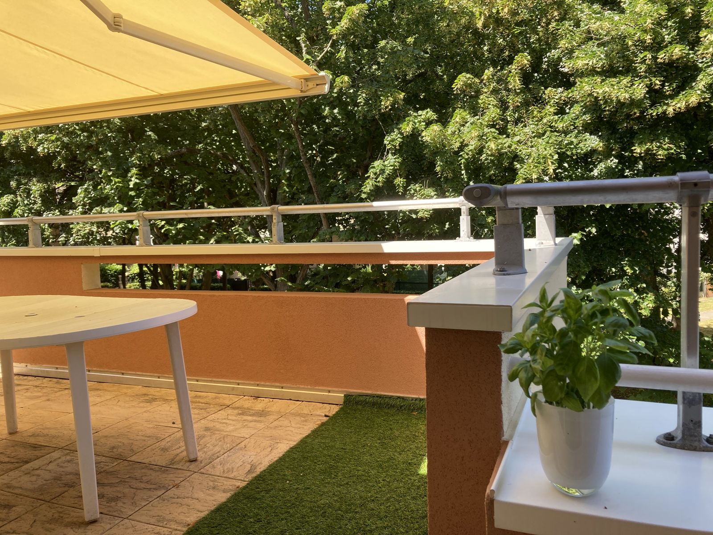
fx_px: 577
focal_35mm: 28
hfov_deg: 63.4
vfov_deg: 49.7
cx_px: 356
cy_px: 268
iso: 20
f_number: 1.8
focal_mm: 3.99
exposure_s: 1/319
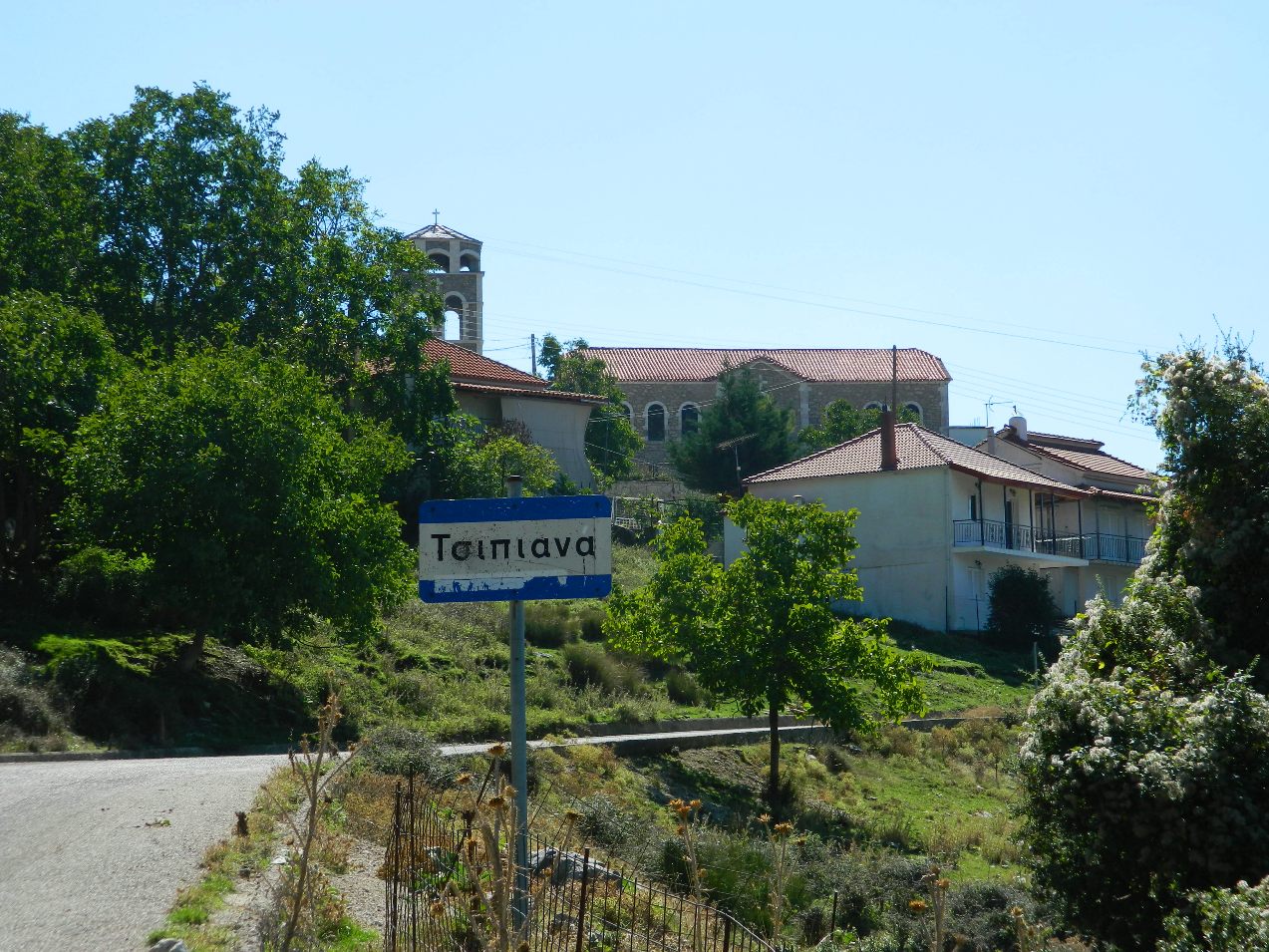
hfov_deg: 23.3
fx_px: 3080
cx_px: 634
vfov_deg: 17.6
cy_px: 476
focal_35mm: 84
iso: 80
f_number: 4.2
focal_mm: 15.1
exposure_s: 1/500
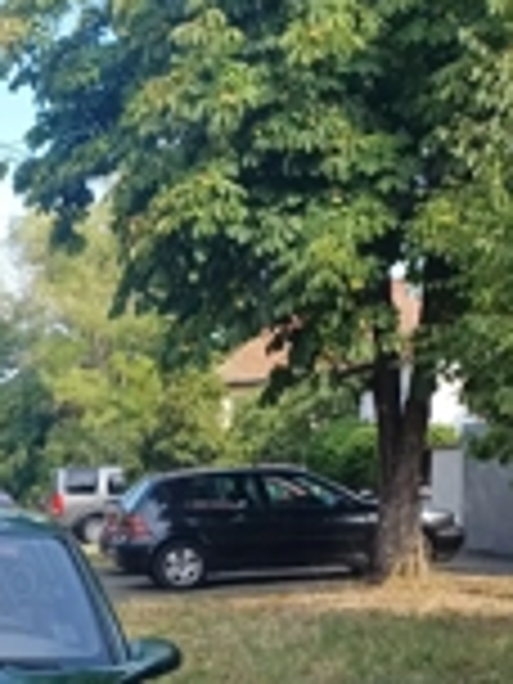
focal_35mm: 66
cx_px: -90
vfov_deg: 28.2
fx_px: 1304
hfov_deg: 20.9
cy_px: 621
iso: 50
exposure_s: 1/410
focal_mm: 4.65
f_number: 1.8
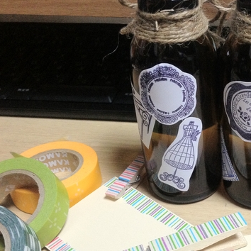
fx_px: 459
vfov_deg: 30.4
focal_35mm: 56
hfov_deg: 29.3
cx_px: 225
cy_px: 159
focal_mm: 4.28
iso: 320
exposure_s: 1/20
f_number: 2.4
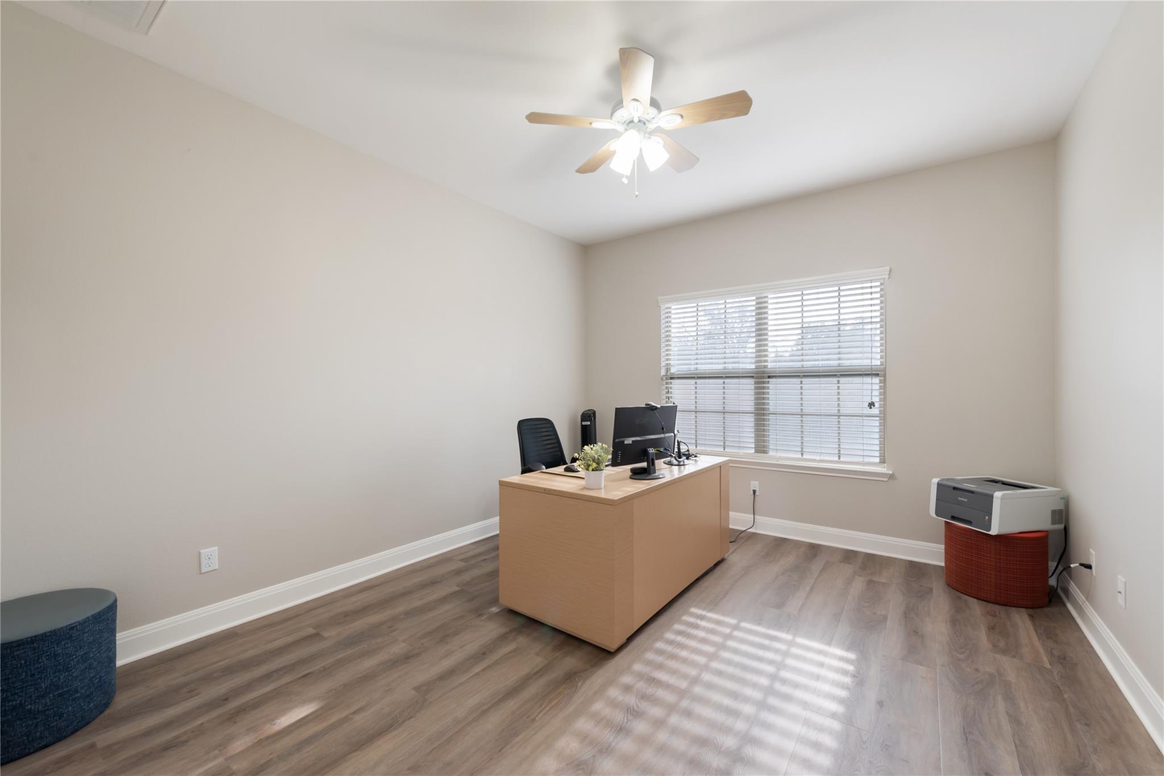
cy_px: 388
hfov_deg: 104.2
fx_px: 453
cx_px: 582
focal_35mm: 14
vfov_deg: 81.2
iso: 400
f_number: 8
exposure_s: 1/1.25
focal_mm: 14
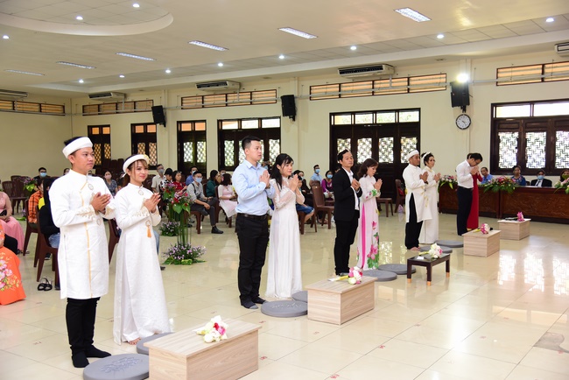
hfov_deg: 50.7
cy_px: 190
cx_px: 284
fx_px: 601
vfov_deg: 35.1
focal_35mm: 38
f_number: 4
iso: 800
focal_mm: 38
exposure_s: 1/50
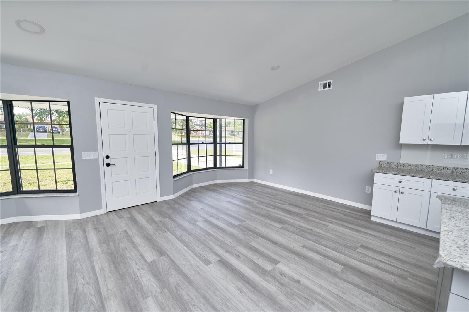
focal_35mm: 14
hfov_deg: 104.3
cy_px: 156
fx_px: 182
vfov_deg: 81.2
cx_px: 234
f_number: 5
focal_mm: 14
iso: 400
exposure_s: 1/200
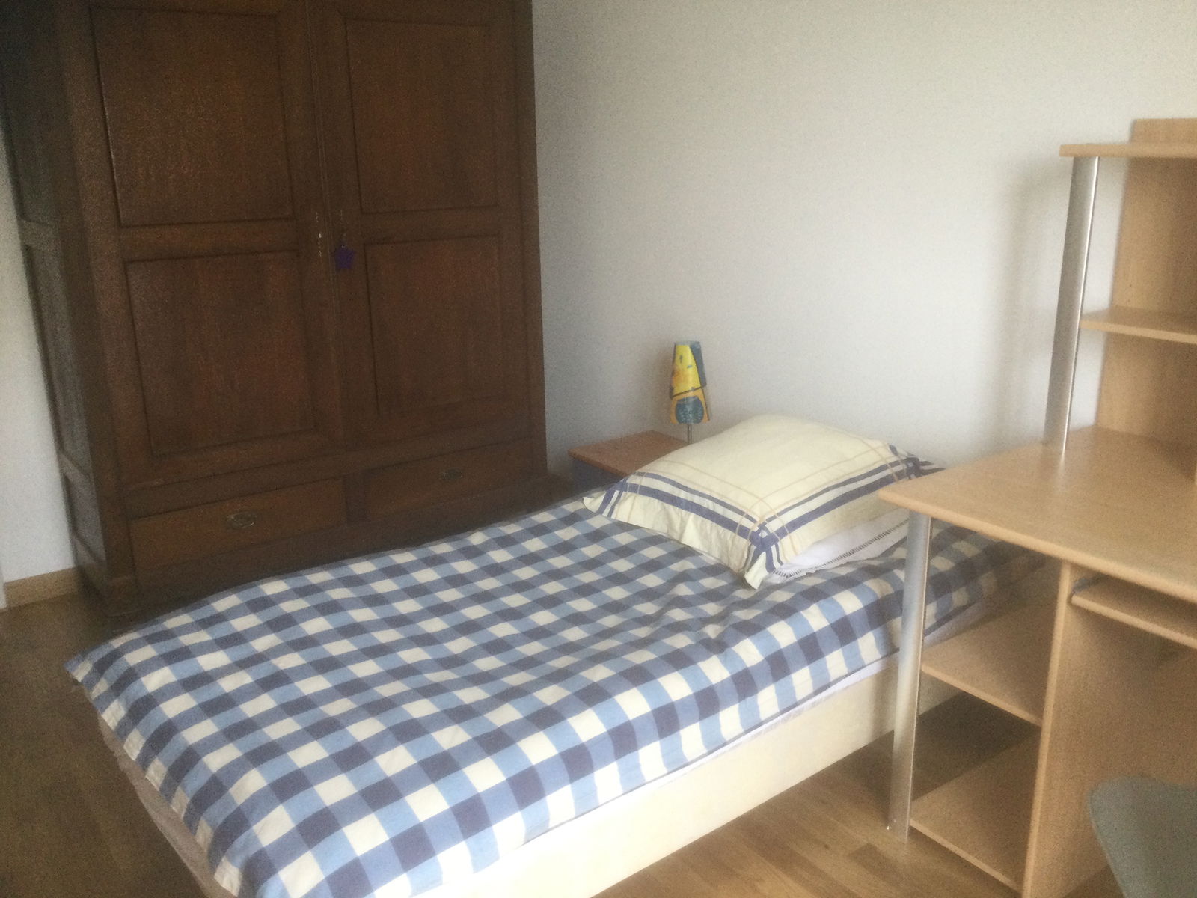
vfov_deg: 45.4
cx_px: 598
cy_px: 449
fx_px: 1072
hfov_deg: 58.4
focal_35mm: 31
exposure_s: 1/33
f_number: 2.4
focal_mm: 3.3
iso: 125
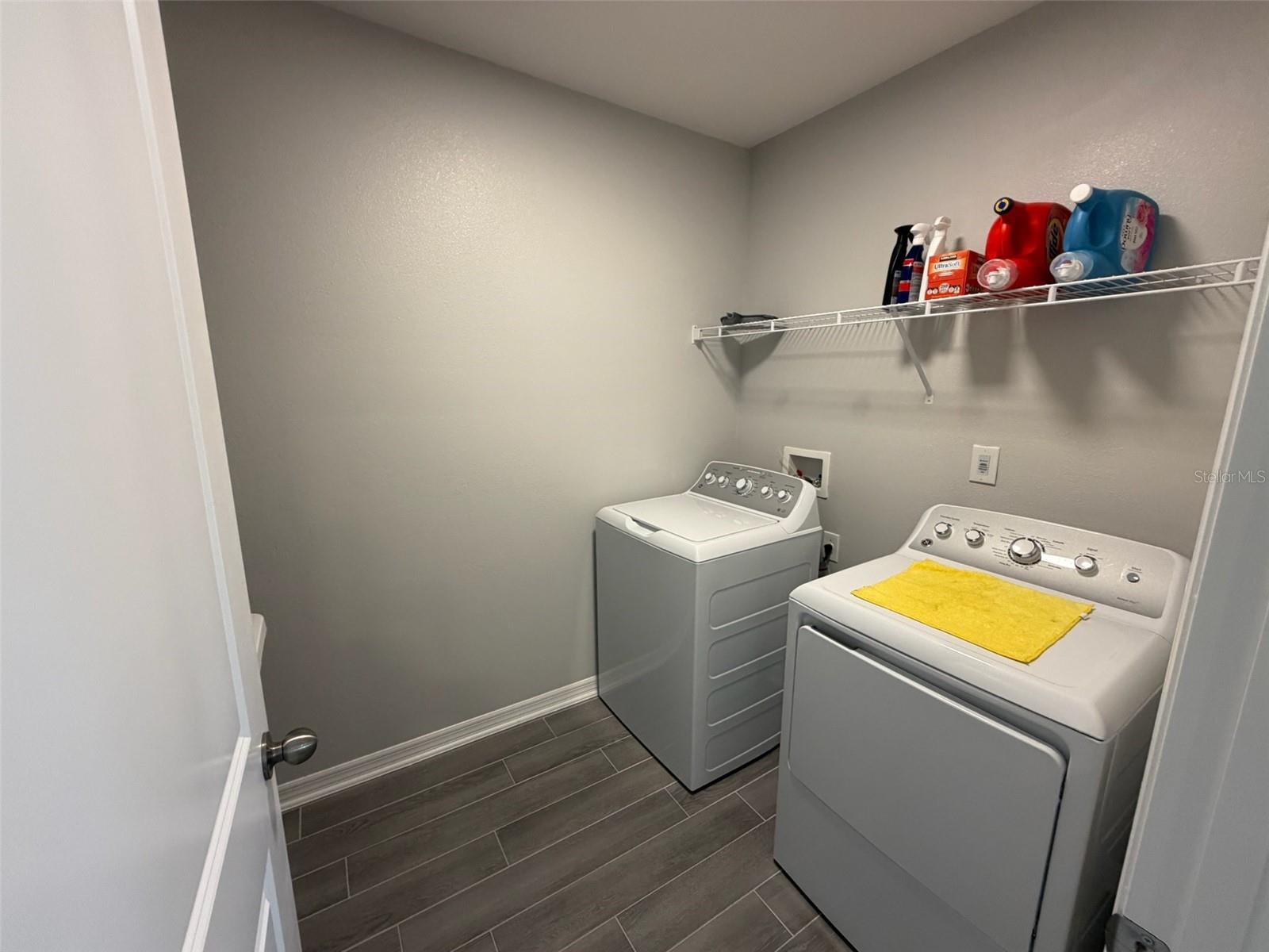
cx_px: 634
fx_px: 513
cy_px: 476
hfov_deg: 102.1
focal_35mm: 14
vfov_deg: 85.7
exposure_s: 1/120
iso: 250
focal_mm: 2.22
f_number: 2.2
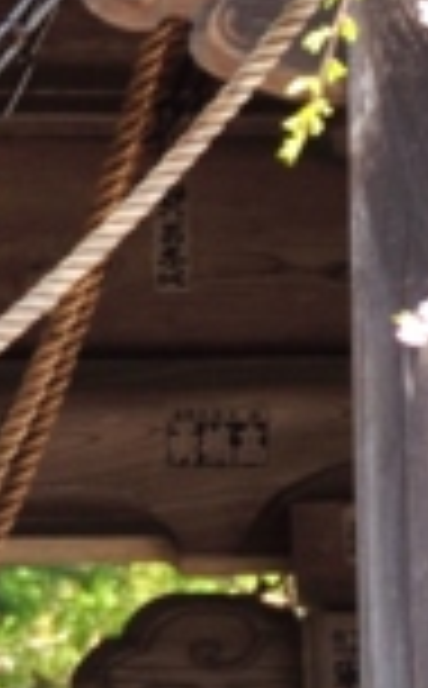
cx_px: -626
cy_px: -315
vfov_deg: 2.2
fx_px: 18253
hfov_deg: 1.3
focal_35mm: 973
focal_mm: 95
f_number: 9
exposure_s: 1/20
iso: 200
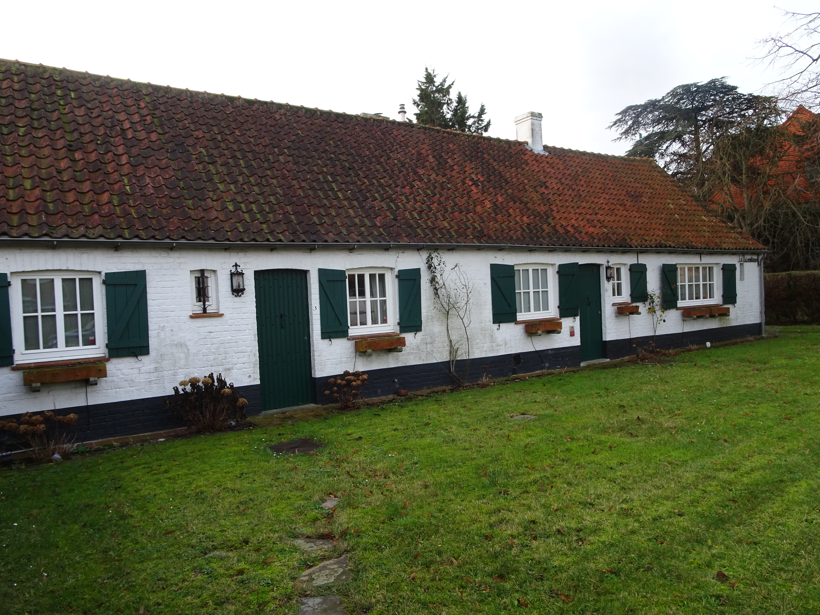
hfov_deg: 71.6
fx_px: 569
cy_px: 308
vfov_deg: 56.8
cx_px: 410
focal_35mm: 24
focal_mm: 4.1
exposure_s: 1/60
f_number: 3.5
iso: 80
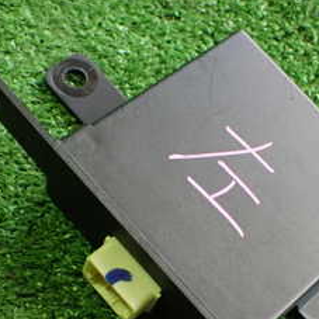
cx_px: 212
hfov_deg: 24.5
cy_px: 243
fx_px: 730
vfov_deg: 24.4
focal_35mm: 70
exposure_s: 1/125
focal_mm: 5.4
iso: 800
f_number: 2.3
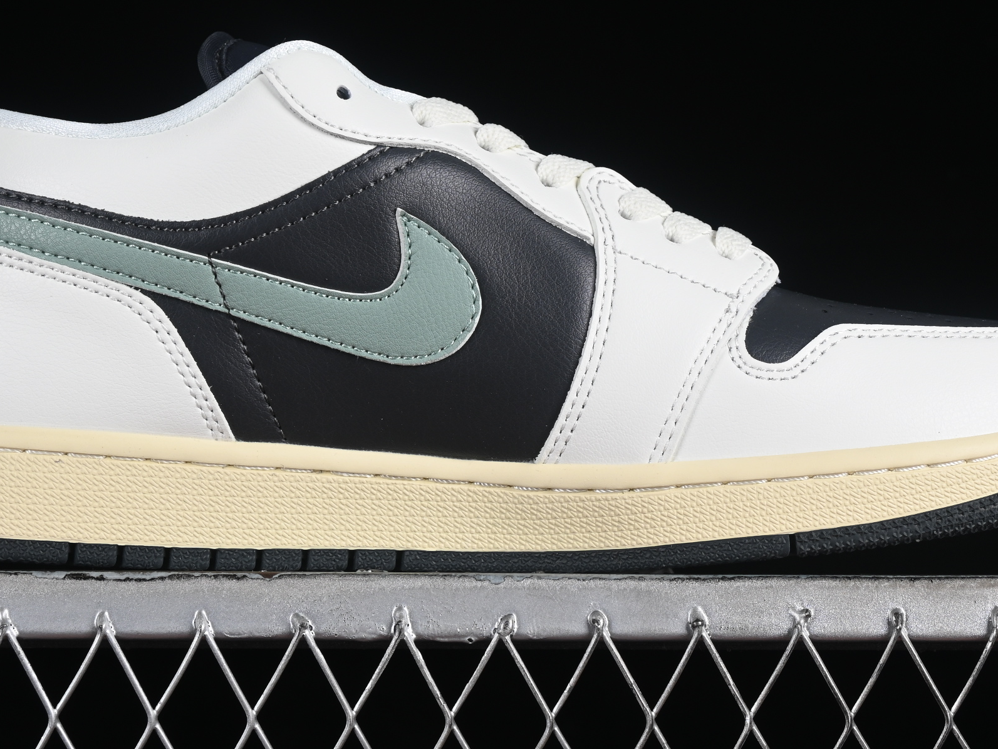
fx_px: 3633
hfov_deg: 15.6
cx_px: 475
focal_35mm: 126
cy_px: 215
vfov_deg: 11.7
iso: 160
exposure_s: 1/80
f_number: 8
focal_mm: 50
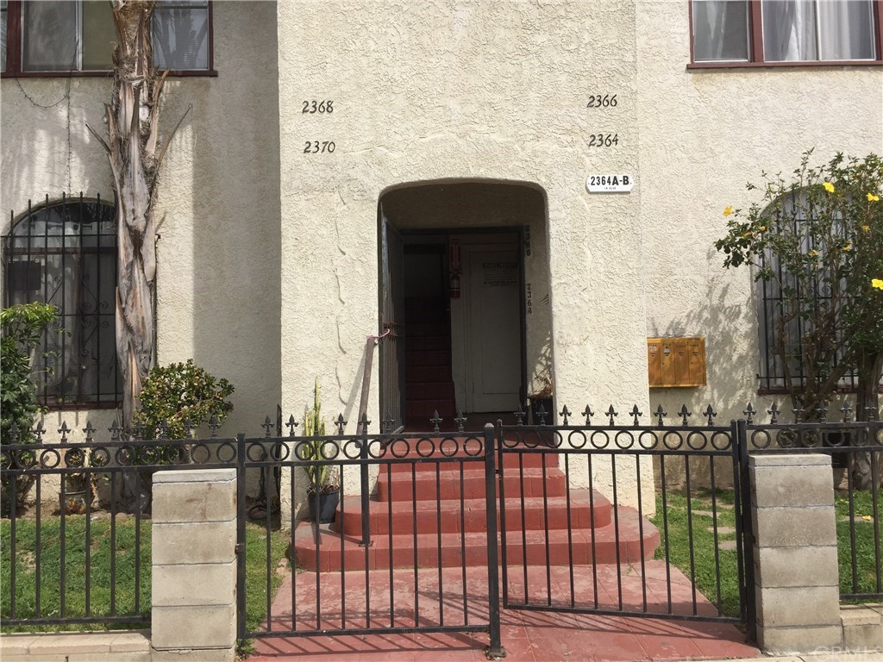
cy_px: 331
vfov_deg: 48.2
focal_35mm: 29
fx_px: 740
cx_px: 442
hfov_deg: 61.7
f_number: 2.2
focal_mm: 4.15
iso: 32
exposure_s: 1/2326
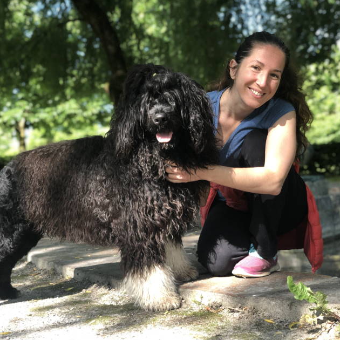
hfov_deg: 27.7
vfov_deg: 27.7
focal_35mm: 62
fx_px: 689
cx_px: 168
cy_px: 170
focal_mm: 6
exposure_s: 1/120
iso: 25
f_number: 2.4
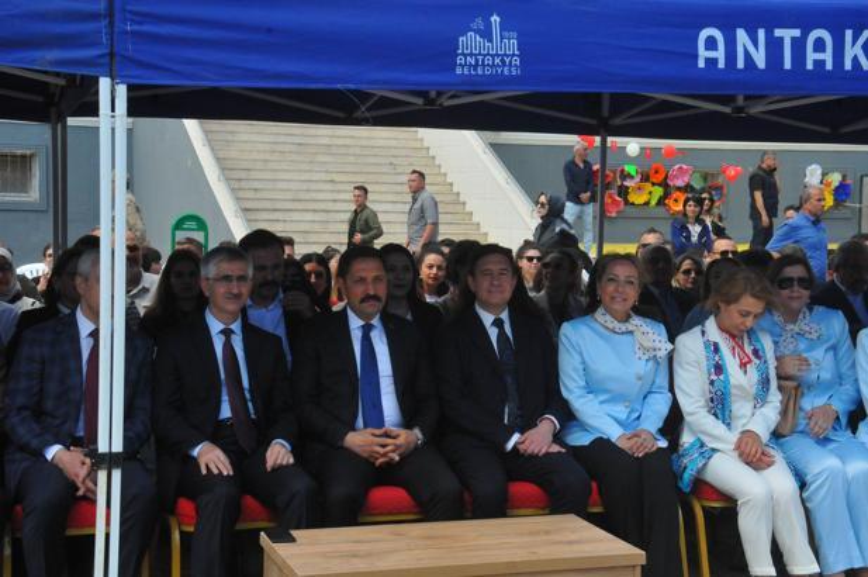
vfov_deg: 23.7
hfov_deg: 35.1
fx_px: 1373
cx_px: 434
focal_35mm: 57
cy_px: 288
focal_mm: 38
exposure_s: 1/640
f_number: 13
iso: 2000
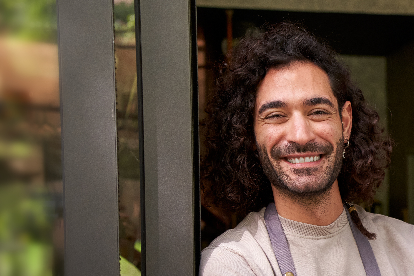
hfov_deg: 19.7
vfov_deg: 13.4
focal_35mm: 101
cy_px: 255
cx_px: 397
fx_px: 1161
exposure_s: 1/640
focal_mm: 46
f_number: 4
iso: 1250
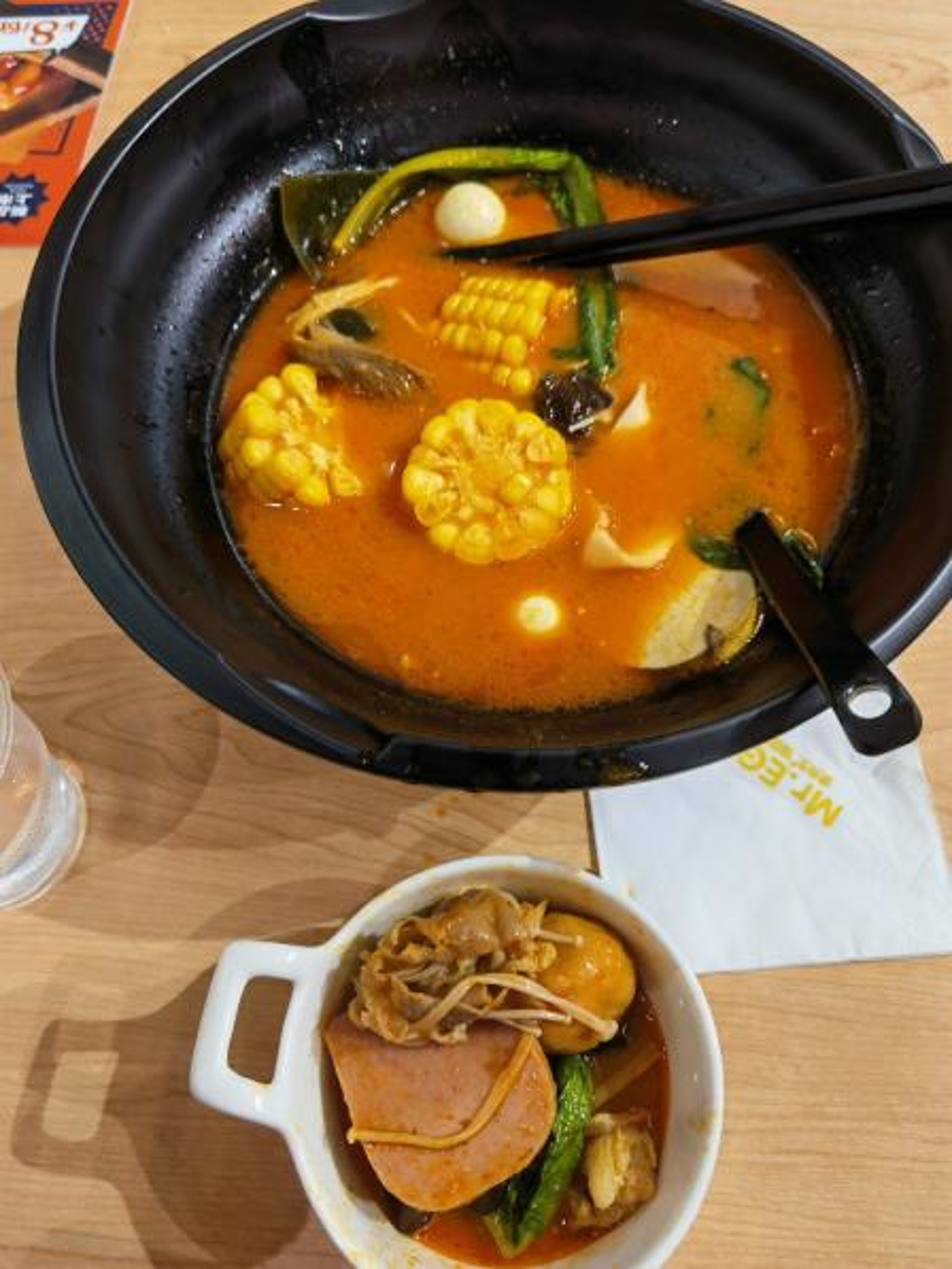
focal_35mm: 27
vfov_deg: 65.3
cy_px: 634
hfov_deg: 51.4
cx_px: 476
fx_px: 990
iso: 100
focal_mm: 6.67
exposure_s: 1/100
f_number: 1.9
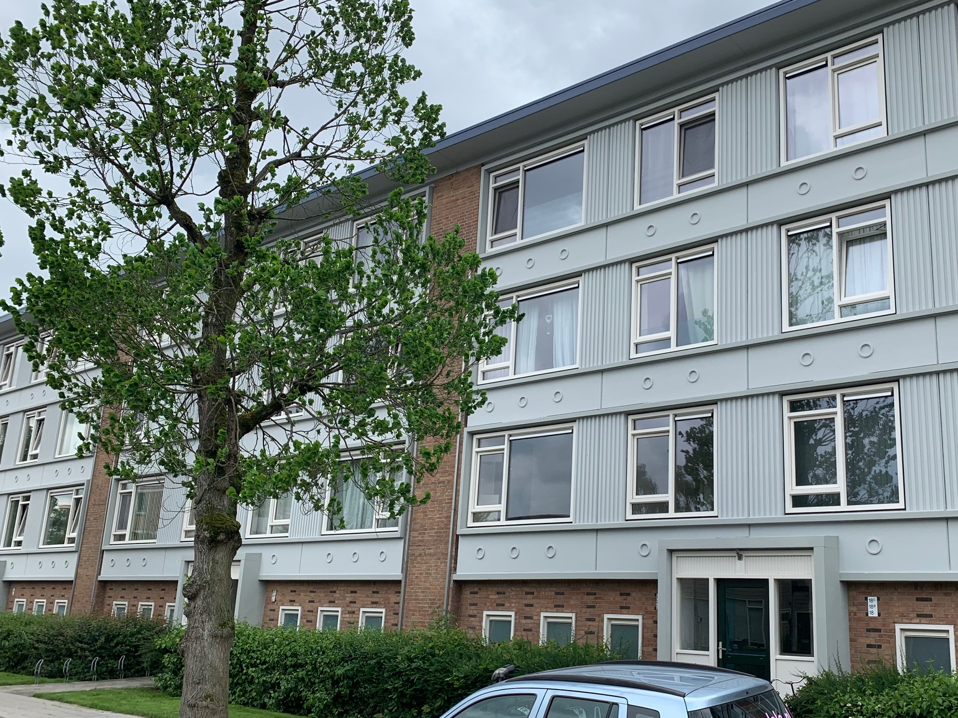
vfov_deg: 41.7
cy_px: 393
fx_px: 941
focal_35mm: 34
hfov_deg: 53.4
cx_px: 591
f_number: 1.8
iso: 25
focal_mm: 4.25
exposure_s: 1/991
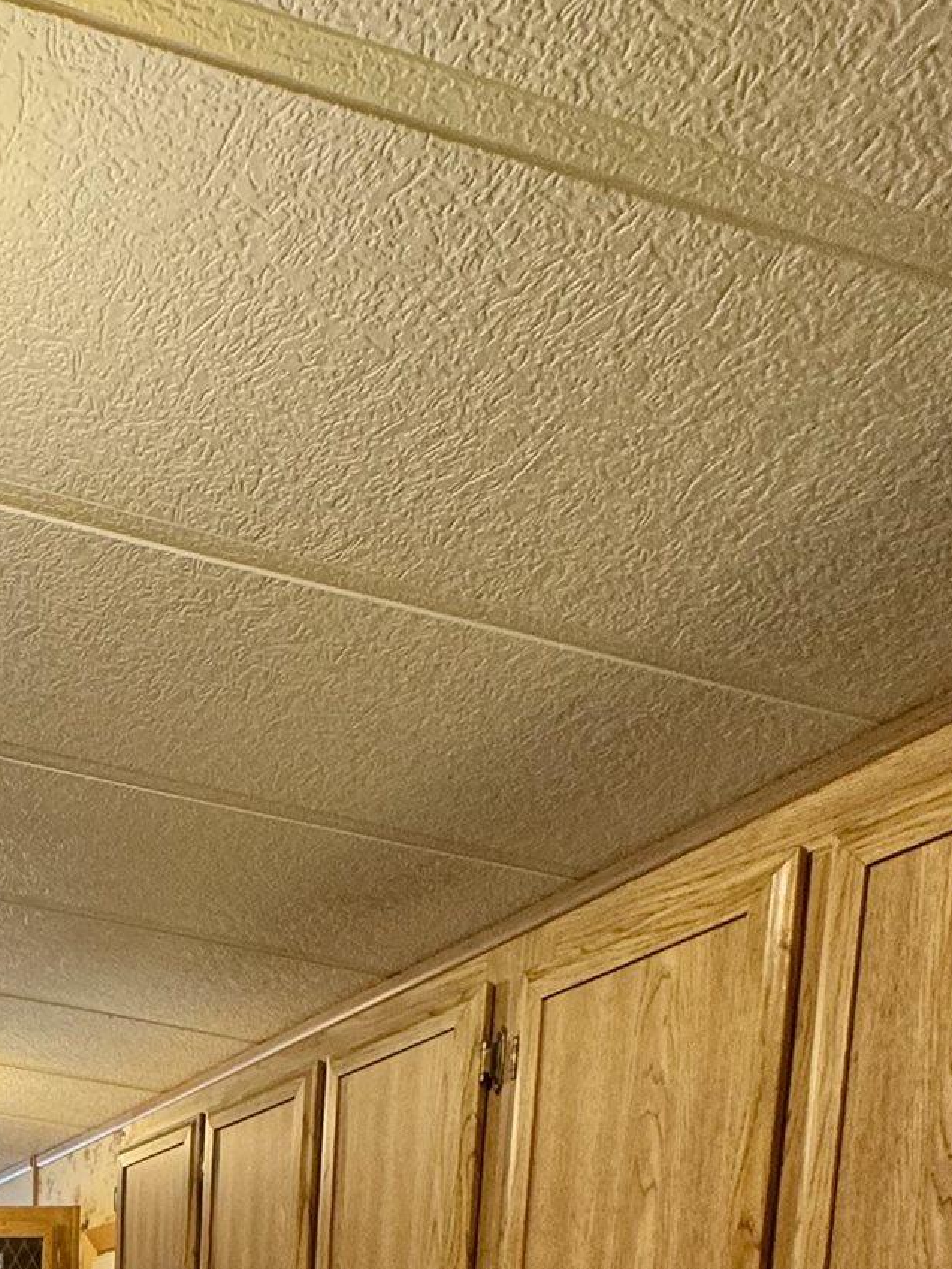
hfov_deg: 30.7
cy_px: 1602
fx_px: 1393
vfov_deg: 35.5
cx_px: -247
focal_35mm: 38
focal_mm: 2.22
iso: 200
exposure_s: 1/60
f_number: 2.2
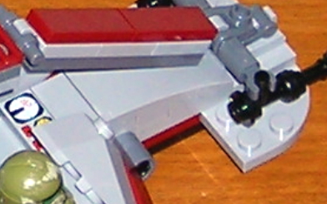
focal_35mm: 89
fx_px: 793
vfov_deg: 14.6
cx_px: 85
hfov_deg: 23.1
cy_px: 146
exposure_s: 1/60.1
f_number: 3.4
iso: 50
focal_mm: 7.8
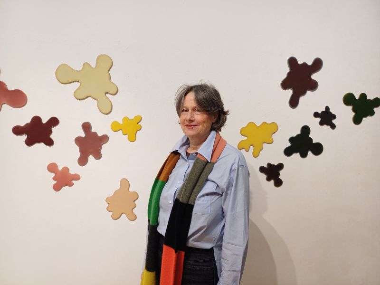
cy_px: 142
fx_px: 274
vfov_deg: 54.9
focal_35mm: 25
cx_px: 190
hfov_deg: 69.4
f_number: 1.8
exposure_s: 1/50
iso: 64
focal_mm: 4.65
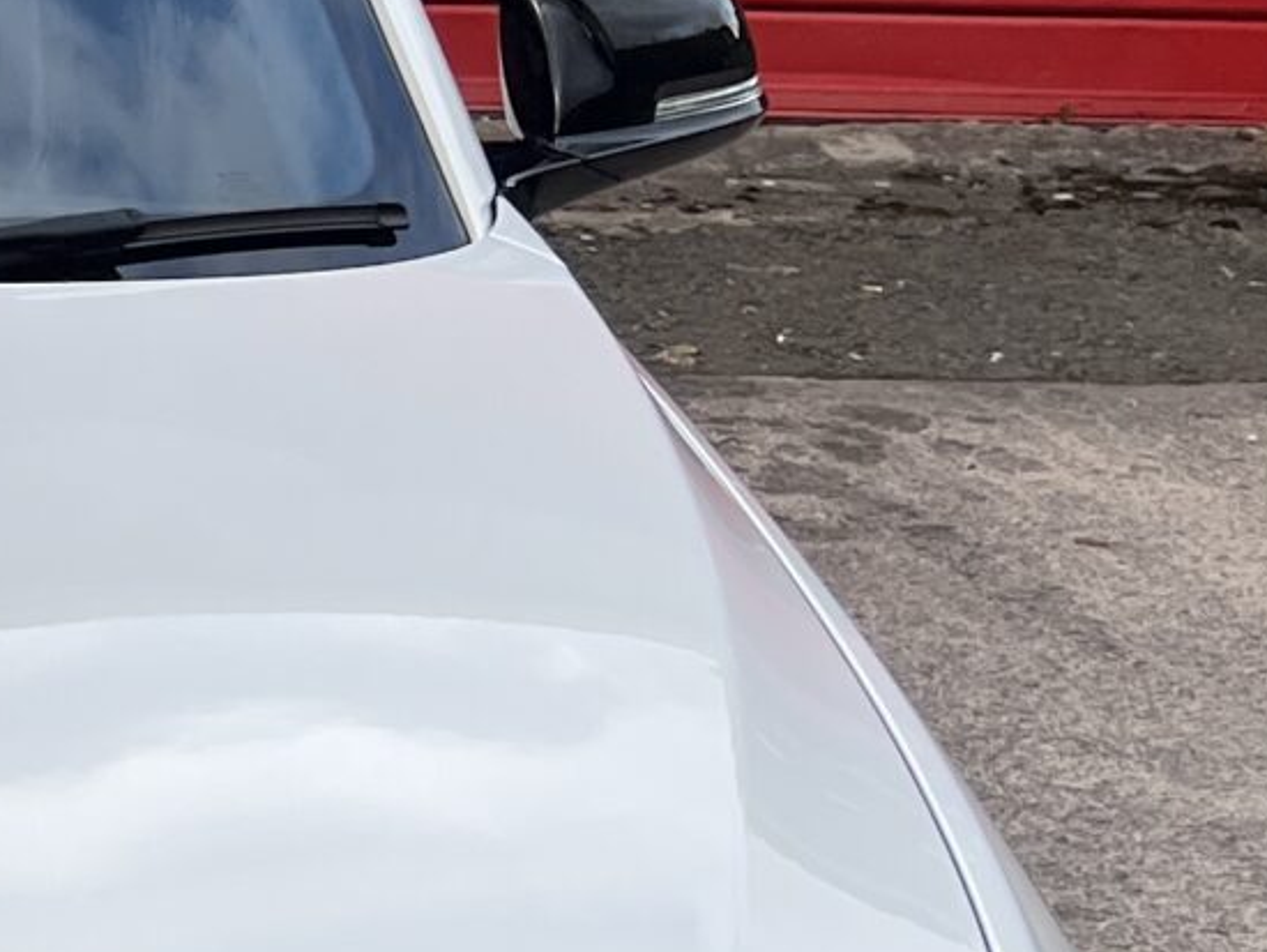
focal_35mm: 121
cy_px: 1240
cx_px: -765
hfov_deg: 14.8
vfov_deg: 11.9
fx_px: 4431
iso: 50
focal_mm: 5.7
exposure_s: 1/1266
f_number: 1.5
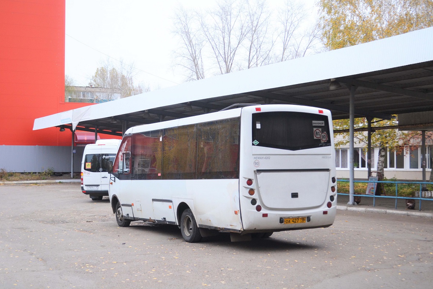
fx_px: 662
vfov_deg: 24.6
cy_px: 143
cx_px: 216
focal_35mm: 55
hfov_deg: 36.2
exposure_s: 1/500
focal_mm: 36
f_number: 5
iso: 400
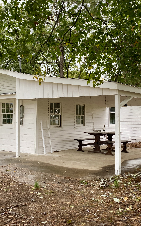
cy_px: 107
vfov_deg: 49.3
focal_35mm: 40
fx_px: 246
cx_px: 60
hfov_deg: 31.9
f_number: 1.8
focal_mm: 4.25
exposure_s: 1/122
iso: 50
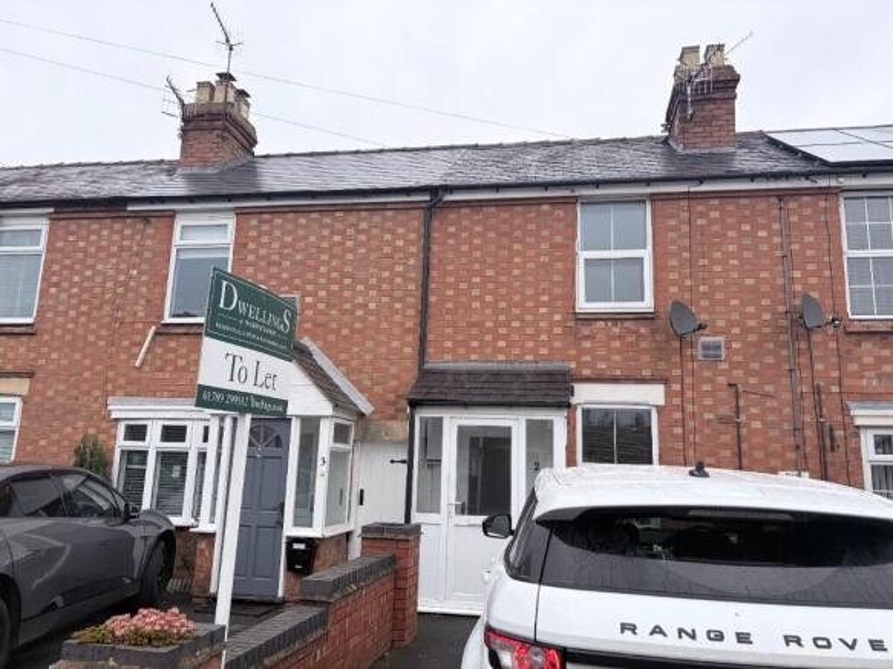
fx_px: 671
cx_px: 446
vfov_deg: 53.0
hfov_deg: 67.3
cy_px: 334
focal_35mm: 26
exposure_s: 1/629
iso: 64
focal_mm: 5.96
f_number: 1.6
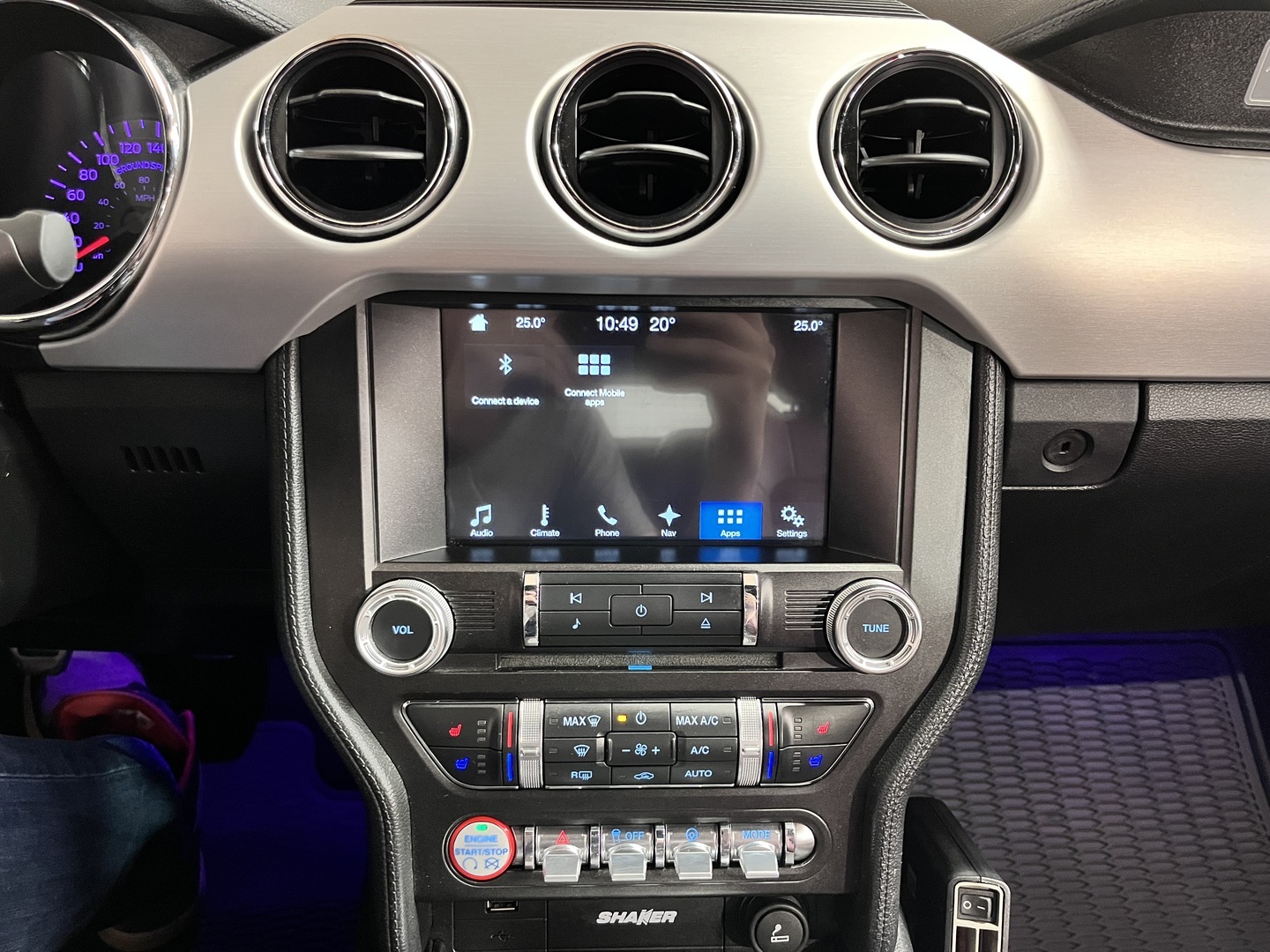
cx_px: 635
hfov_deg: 67.3
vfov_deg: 53.1
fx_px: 954
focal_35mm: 26
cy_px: 476
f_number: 1.6
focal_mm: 5.1
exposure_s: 1/33
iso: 500
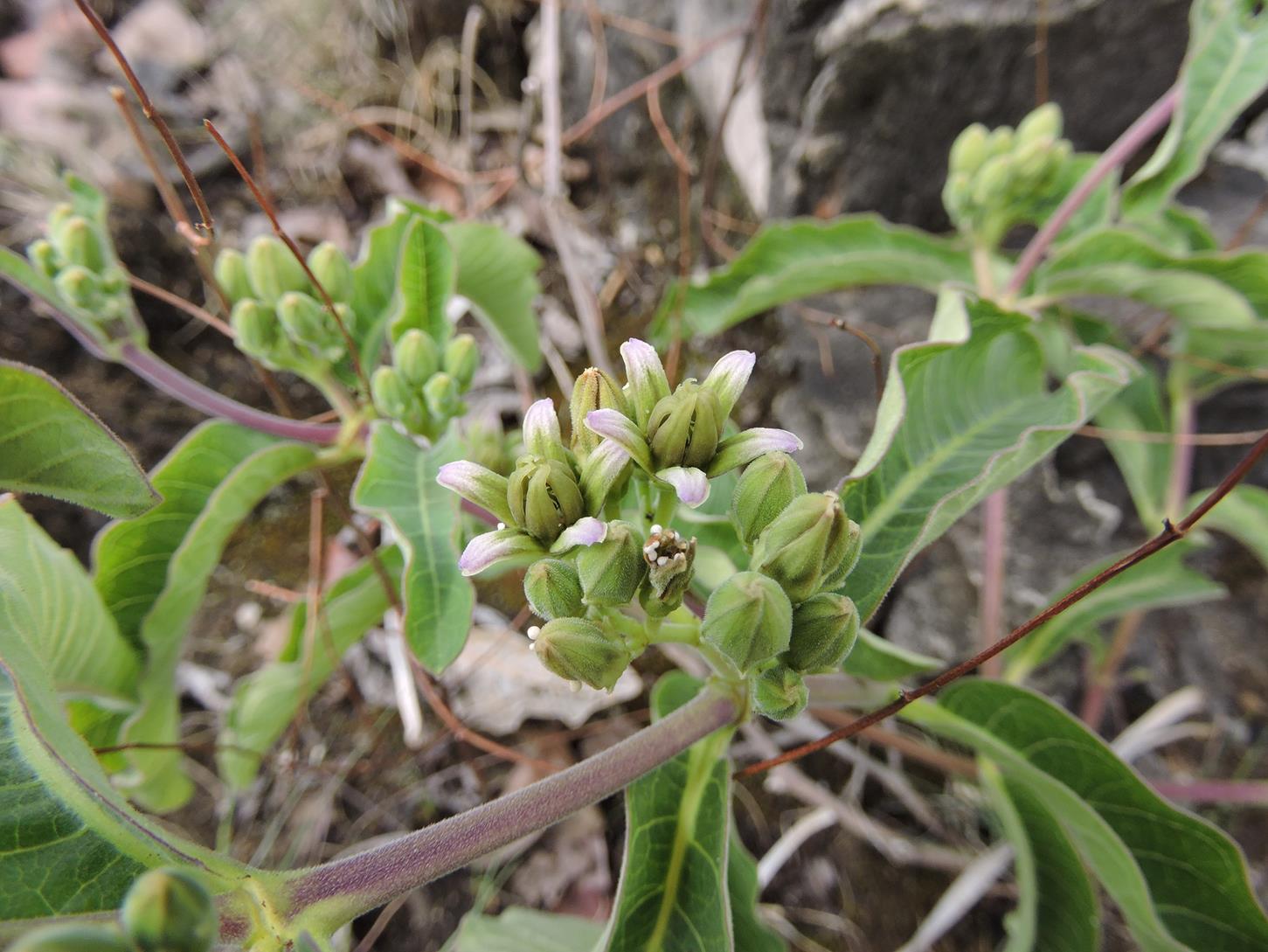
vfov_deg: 56.8
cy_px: 476
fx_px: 879
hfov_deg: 71.6
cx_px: 634
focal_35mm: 24
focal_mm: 4.3
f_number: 3.3
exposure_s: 1/250
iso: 100
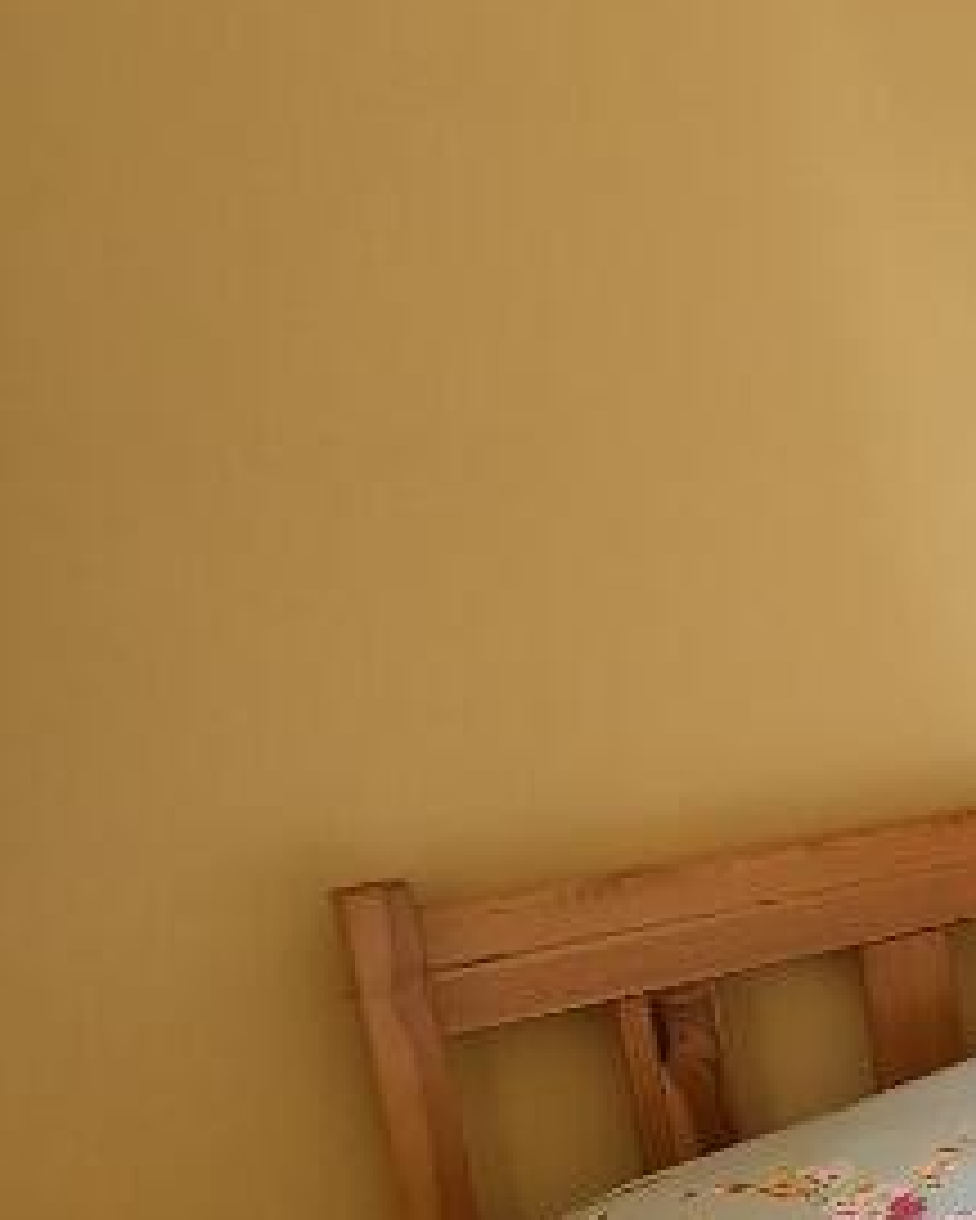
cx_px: 2298
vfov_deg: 38.7
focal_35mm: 48
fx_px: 1732
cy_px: 662
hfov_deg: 15.6
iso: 40
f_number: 2.2
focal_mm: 1.74
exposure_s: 1/50
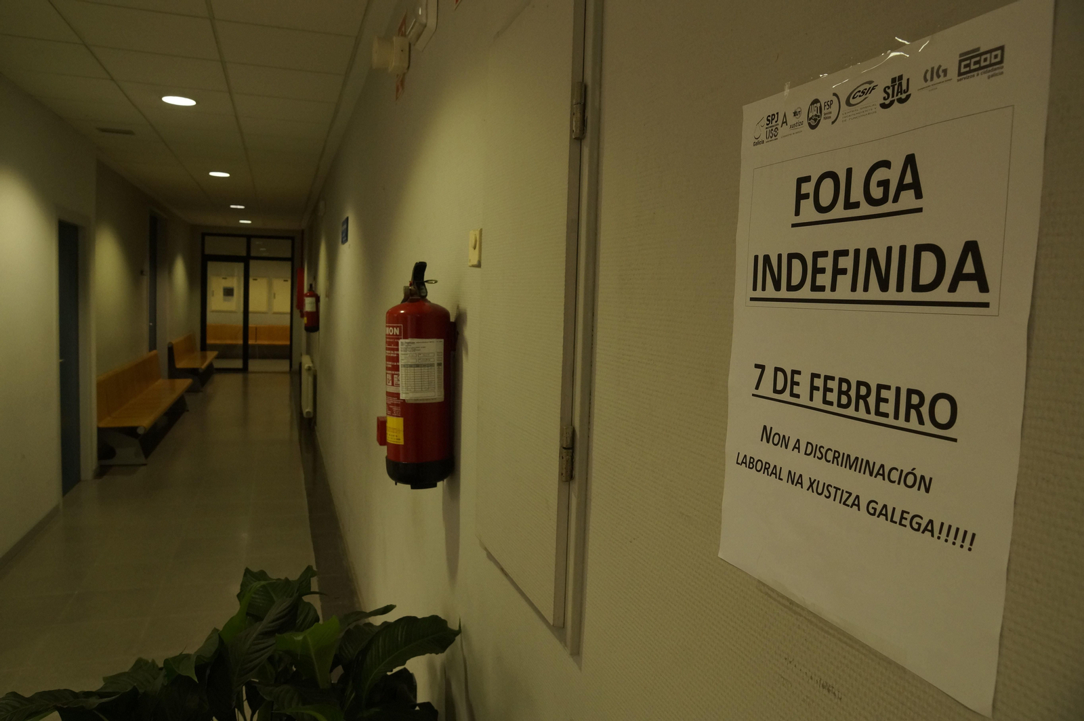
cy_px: 360
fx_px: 722
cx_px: 542
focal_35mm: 24
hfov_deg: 73.8
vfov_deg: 53.1
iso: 800
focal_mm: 16
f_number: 7.1
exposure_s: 1/25
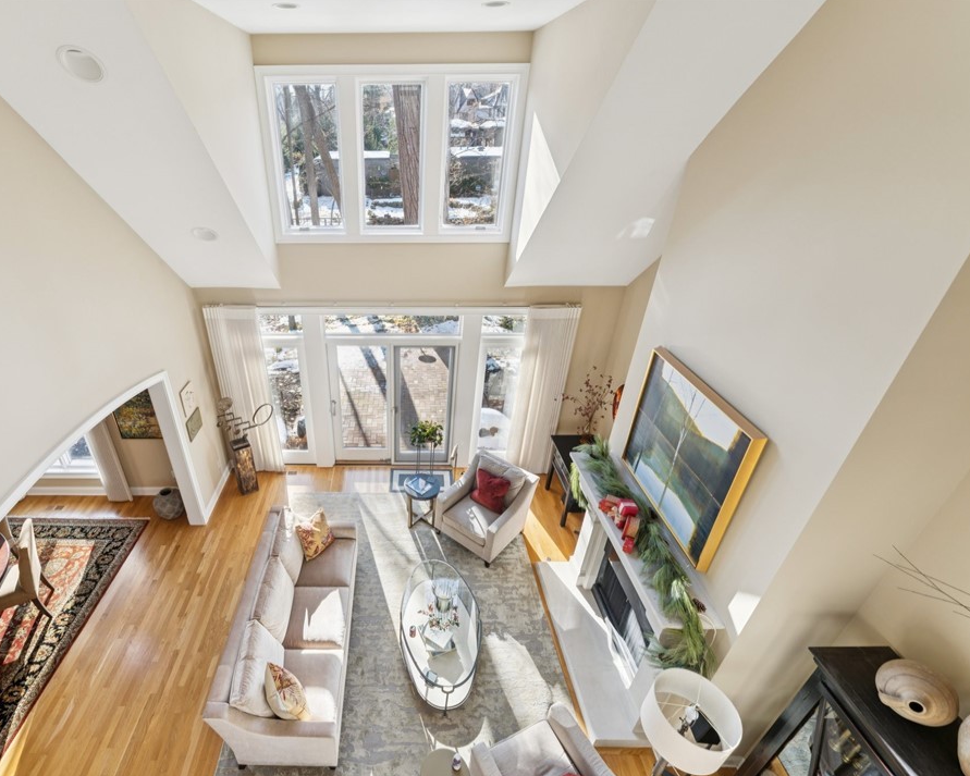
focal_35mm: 16
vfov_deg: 80.4
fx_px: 459
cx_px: 393
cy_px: 387
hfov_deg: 92.0
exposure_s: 1/50
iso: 200
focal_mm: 14
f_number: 5.6
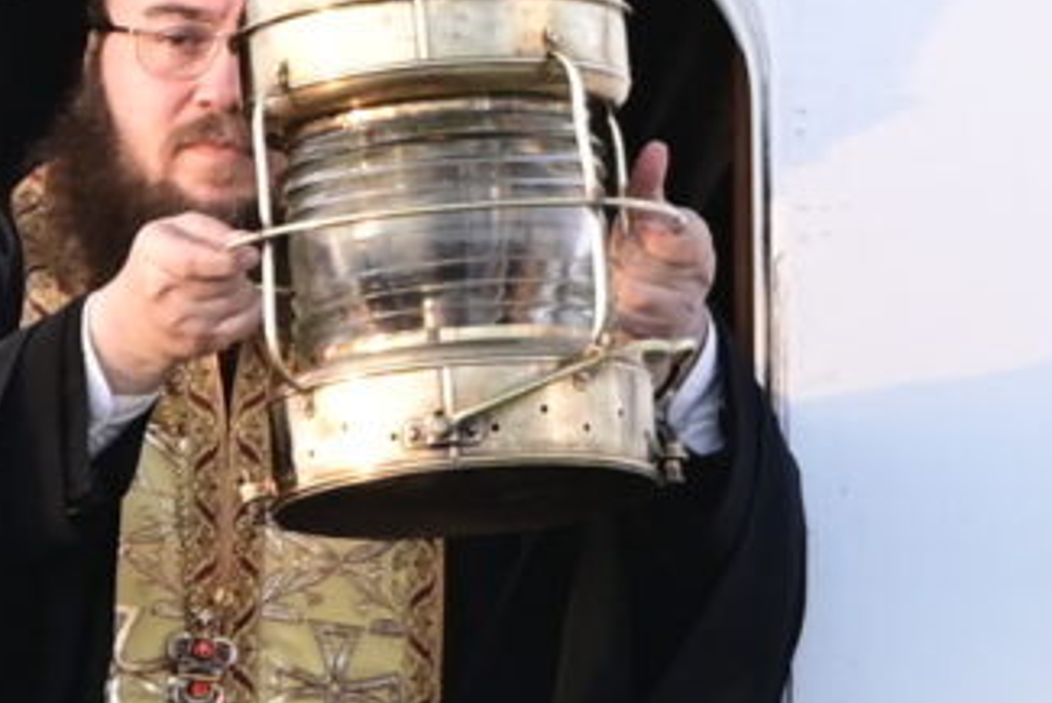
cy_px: 395
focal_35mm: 1107
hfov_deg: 1.9
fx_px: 32362
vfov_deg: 1.2
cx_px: 262
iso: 500
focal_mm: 300
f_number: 5
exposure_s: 1/640
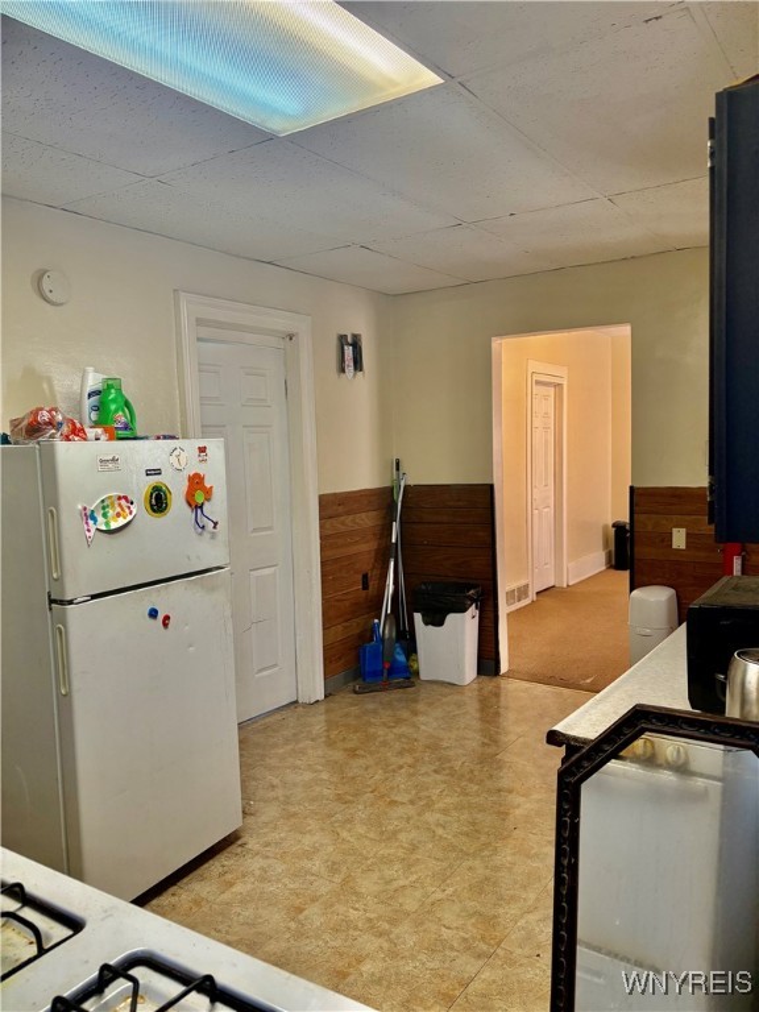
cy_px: 506
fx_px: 760
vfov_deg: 67.3
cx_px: 380
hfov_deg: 53.1
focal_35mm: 26
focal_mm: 5.96
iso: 160
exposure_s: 1/60
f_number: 1.6
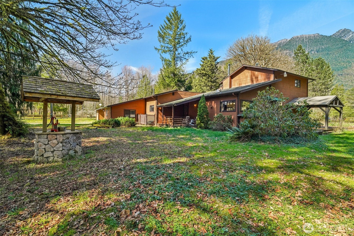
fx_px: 157
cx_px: 177
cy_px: 118
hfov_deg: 96.7
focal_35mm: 16
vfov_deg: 73.7
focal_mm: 16
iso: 1600
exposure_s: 1/320
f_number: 8
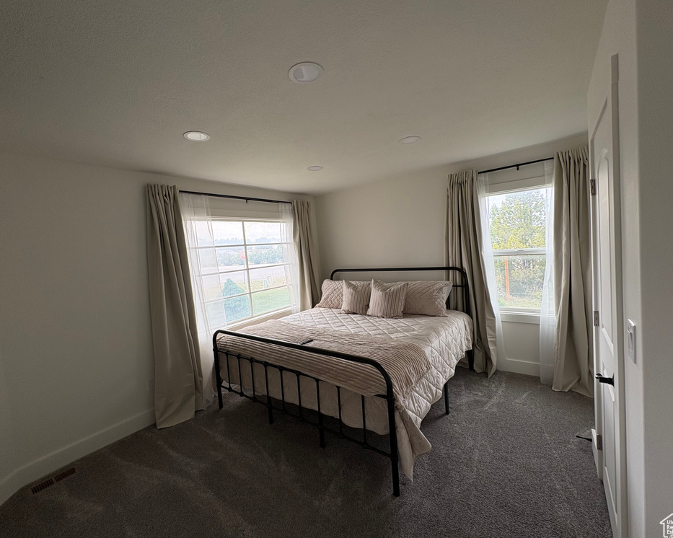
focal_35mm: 15
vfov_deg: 84.0
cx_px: 322
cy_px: 268
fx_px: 299
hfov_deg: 96.8
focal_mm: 2.22
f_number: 2.2
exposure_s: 1/190
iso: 64
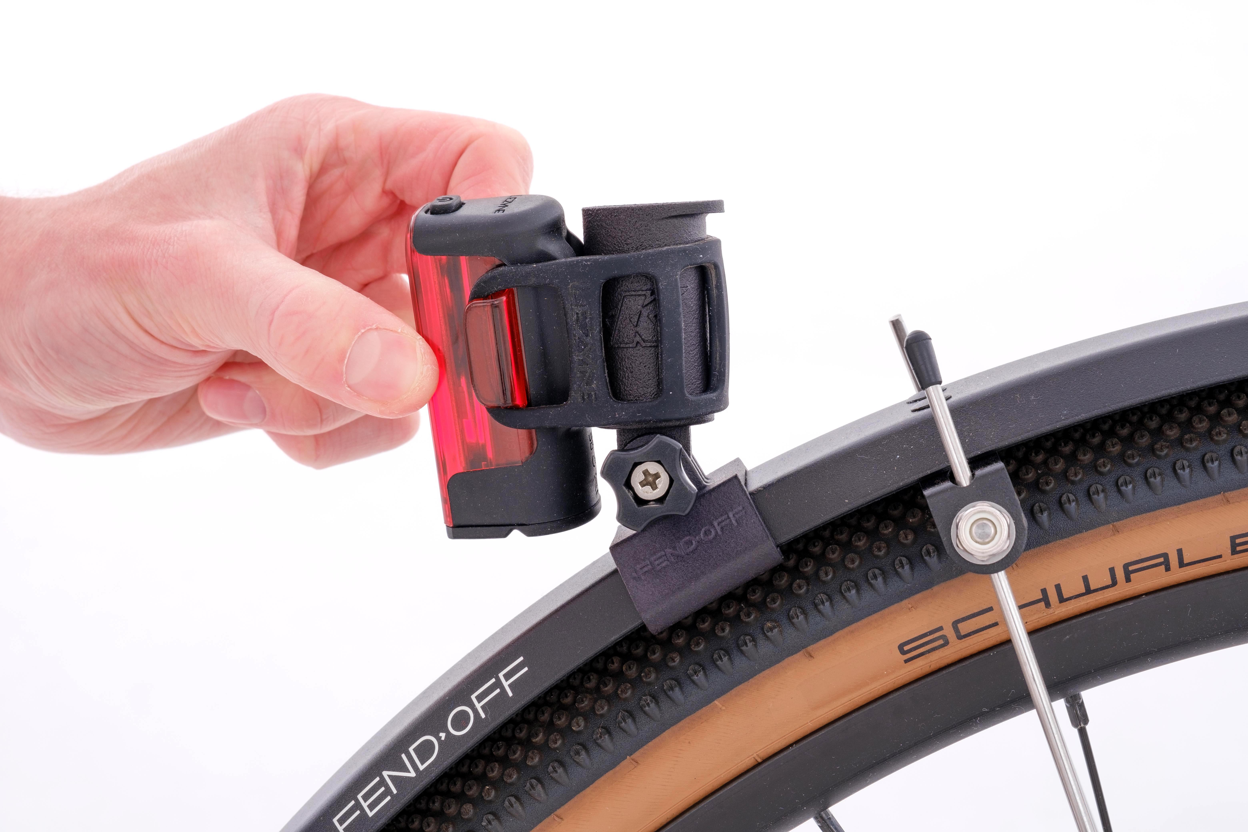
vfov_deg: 20.6
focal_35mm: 66
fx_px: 2288
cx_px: 624
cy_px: 416
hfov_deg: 30.5
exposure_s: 1/125
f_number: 11
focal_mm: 44.1
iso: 160
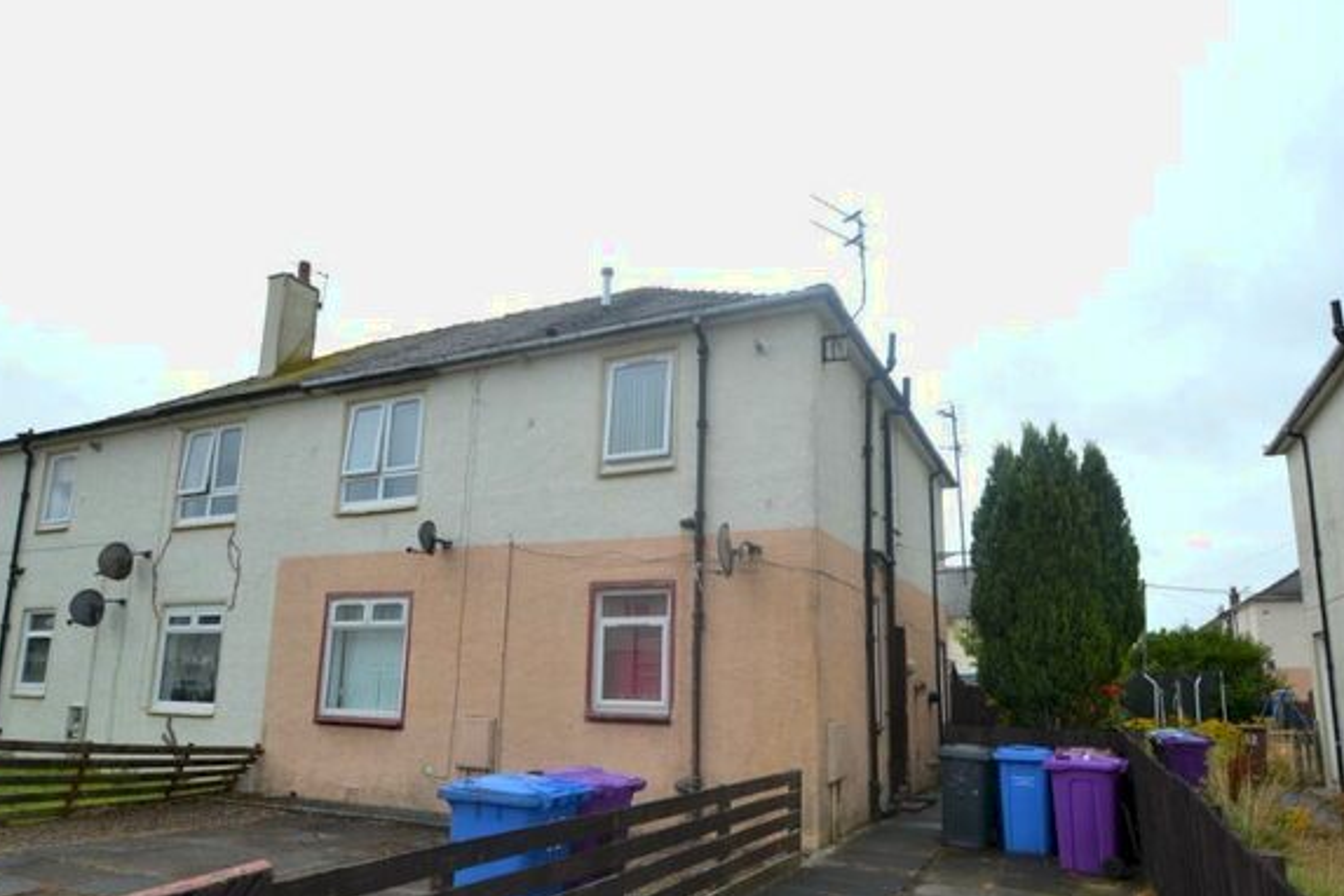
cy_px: 515
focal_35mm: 22
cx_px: 673
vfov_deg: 57.0
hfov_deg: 78.6
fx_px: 821
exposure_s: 1/200
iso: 100
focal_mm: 12
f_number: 7.1
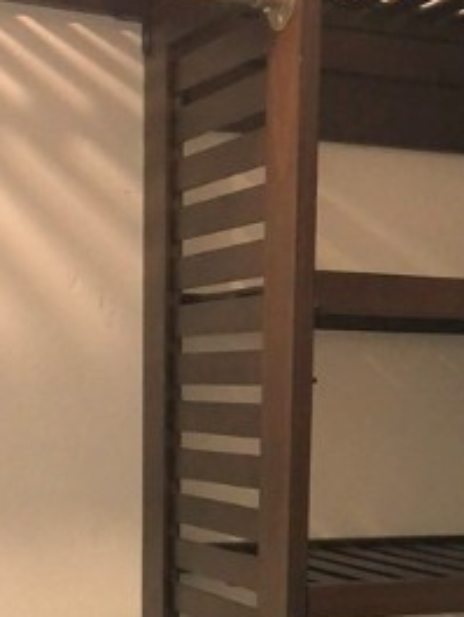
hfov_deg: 18.2
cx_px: 254
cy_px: 680
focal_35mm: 81
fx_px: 1446
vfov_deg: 22.7
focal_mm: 4
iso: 100
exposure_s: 1/15
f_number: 1.8
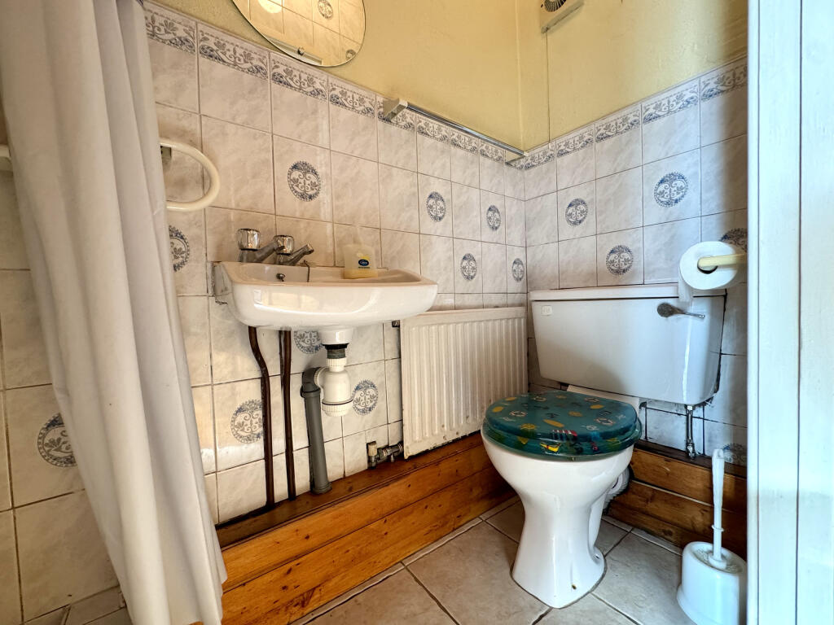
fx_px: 337
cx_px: 417
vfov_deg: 85.7
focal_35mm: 14
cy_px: 312
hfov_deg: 102.1
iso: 250
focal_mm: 2.22
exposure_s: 1/100
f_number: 2.2
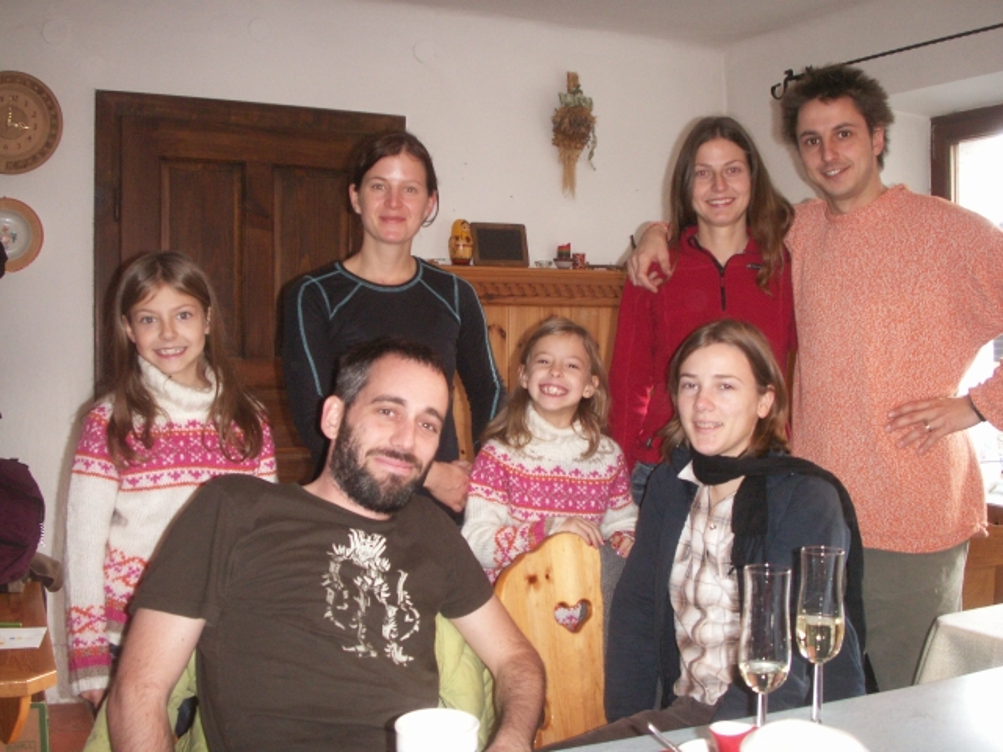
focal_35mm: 37
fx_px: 1072
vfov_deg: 38.7
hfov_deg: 50.1
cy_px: 376
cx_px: 502
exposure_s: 1/40
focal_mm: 7.7
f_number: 3.5
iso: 160
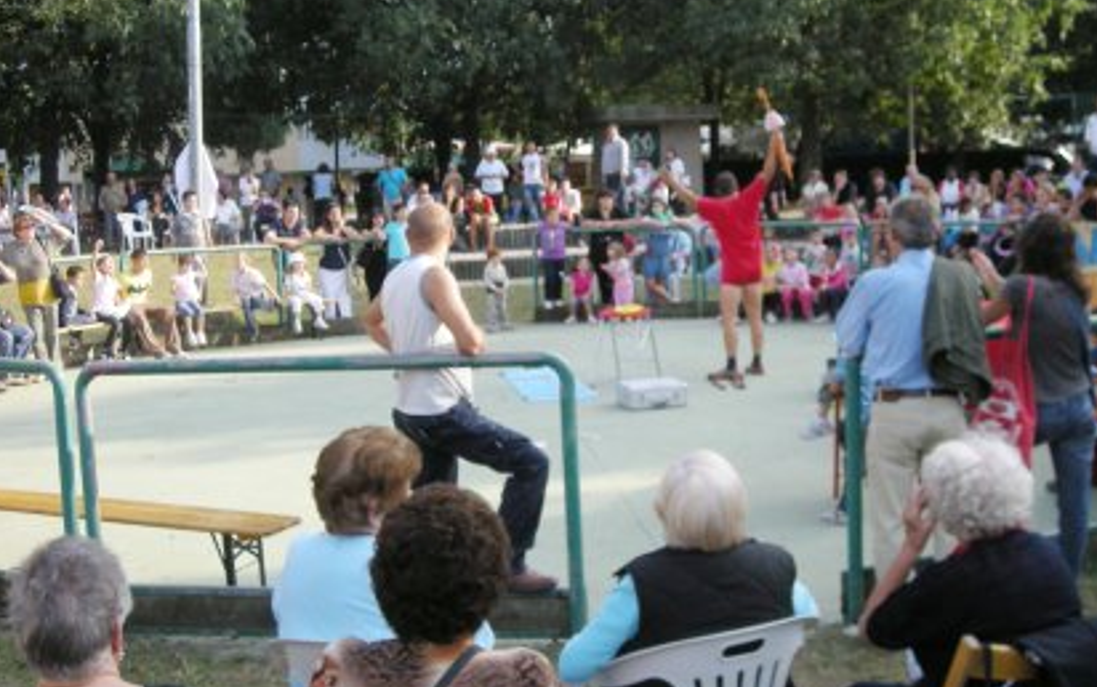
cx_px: 607
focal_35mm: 45
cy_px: 286
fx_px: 1346
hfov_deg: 44.3
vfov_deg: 28.6
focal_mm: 5.7
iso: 50
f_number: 2.8
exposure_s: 1/250
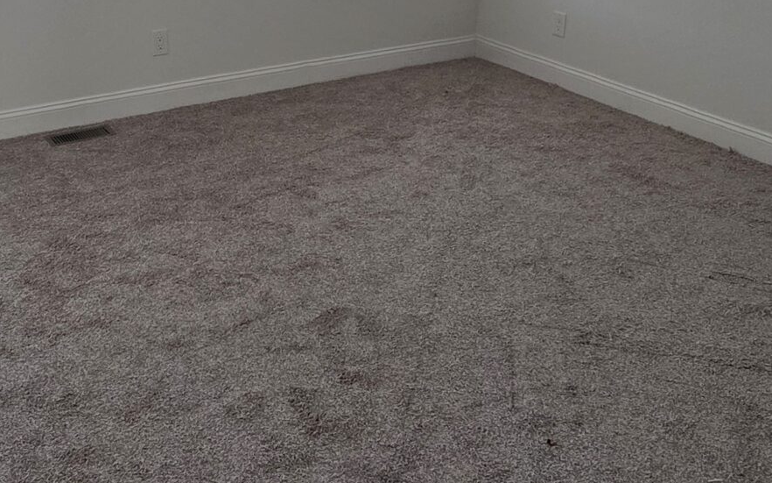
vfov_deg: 31.0
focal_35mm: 40
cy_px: 82
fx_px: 841
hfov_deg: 48.7
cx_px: 279
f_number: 1.9
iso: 250
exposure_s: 1/120
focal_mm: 2.2
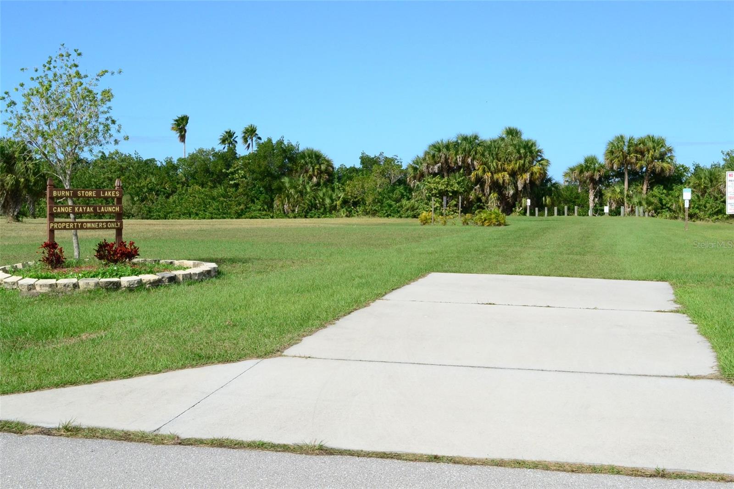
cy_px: 244
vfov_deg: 29.9
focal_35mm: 45
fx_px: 917
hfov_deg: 43.6
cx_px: 367
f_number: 14
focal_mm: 30
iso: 1600
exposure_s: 1/800
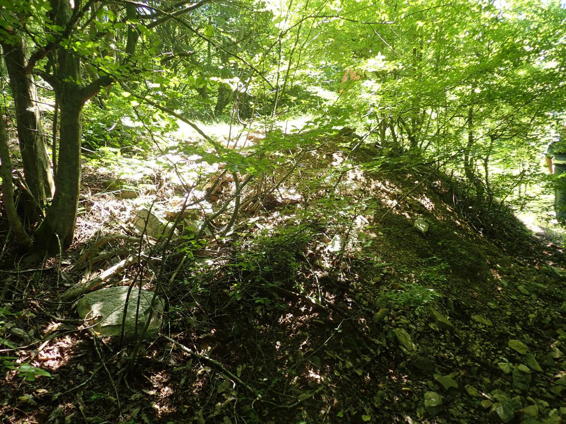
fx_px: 490
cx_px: 283
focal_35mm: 30
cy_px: 212
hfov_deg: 60.0
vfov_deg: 46.8
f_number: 2.3
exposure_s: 1/80
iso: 100
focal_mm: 5.5
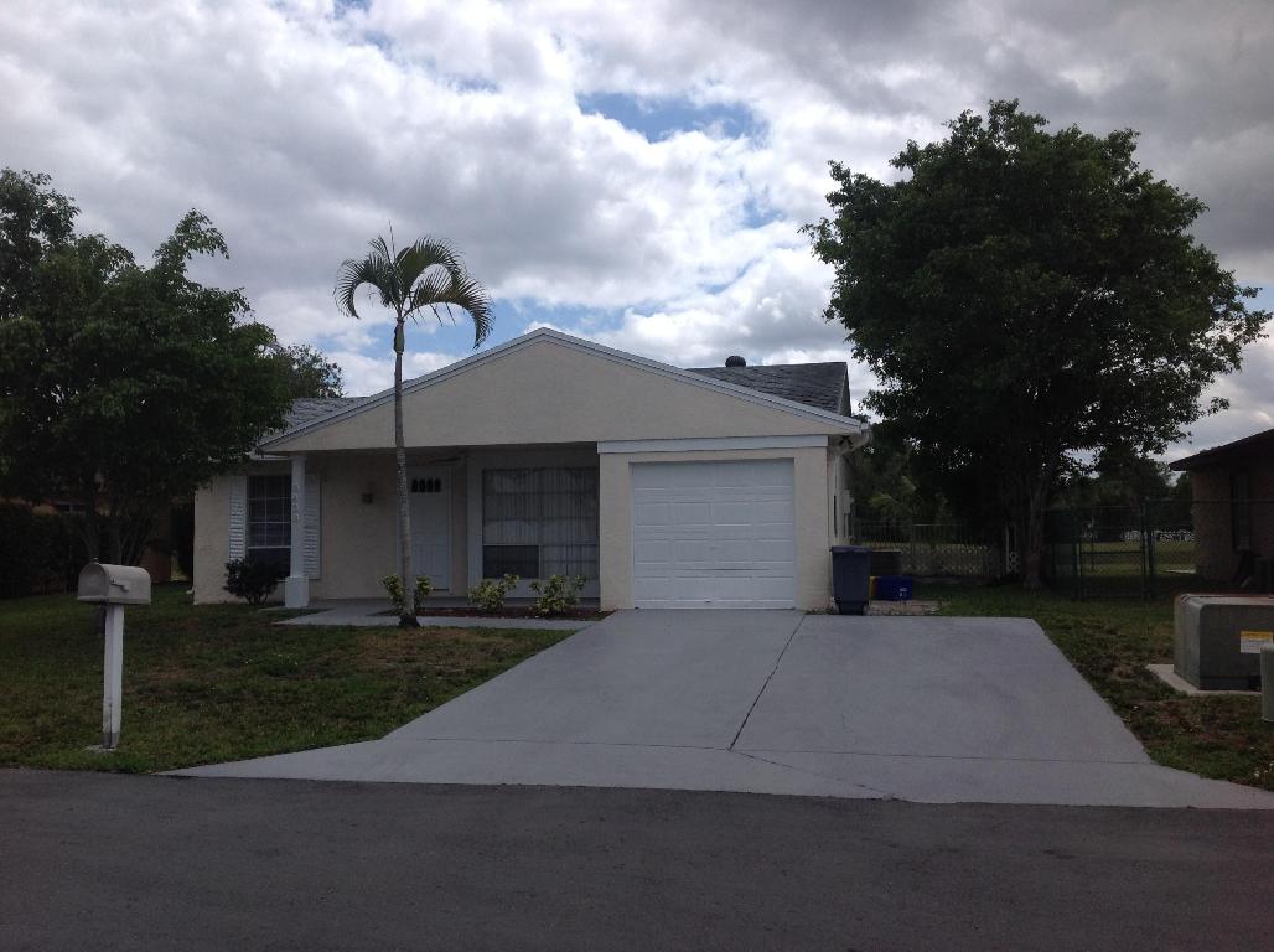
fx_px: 1286
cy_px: 476
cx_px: 637
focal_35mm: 35
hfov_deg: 52.7
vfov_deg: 40.6
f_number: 2.4
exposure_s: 1/3367
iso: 50
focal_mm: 4.28
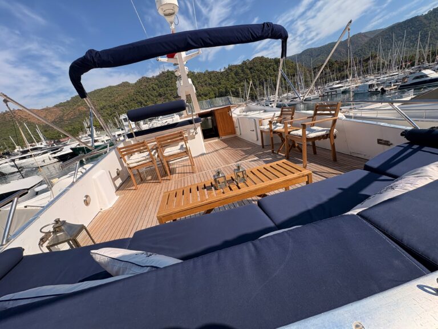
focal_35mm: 14
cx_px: 219
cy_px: 164
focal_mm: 2.22
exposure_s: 1/2494
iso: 50
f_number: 2.2
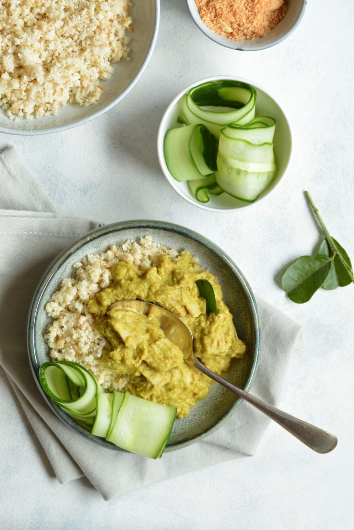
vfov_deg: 13.0
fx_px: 2322
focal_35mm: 158
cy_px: 265
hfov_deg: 8.7
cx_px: 177
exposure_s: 1/15
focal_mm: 105
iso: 200
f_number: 8
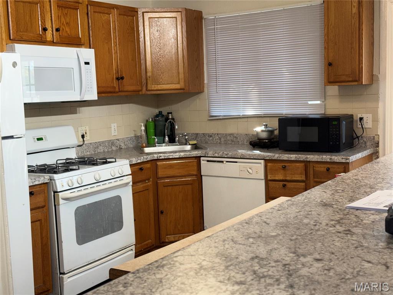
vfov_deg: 30.3
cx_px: 196
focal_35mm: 48
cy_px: 148
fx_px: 545
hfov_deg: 39.7
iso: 50
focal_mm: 6.76
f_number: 1.78
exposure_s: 1/45
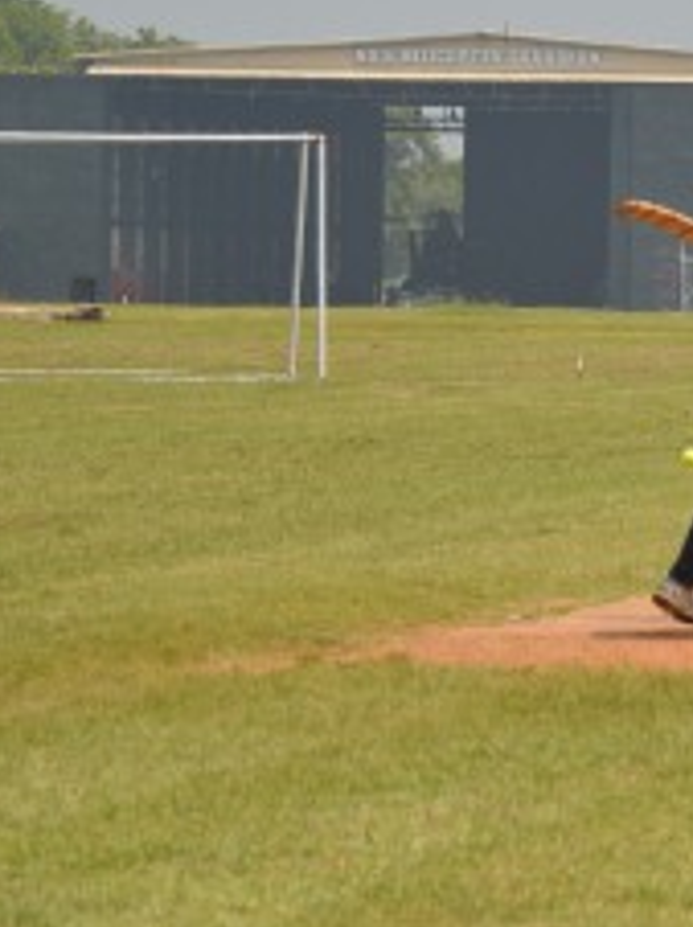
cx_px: 882
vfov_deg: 5.6
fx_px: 9414
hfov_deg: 4.2
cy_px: 308
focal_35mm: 352
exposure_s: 1/1600
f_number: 6.3
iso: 400
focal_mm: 92
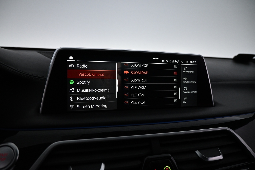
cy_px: 85
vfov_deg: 53.1
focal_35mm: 24
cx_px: 128
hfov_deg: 73.7
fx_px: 170
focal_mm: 16
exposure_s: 1/125
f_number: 3.5
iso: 1400
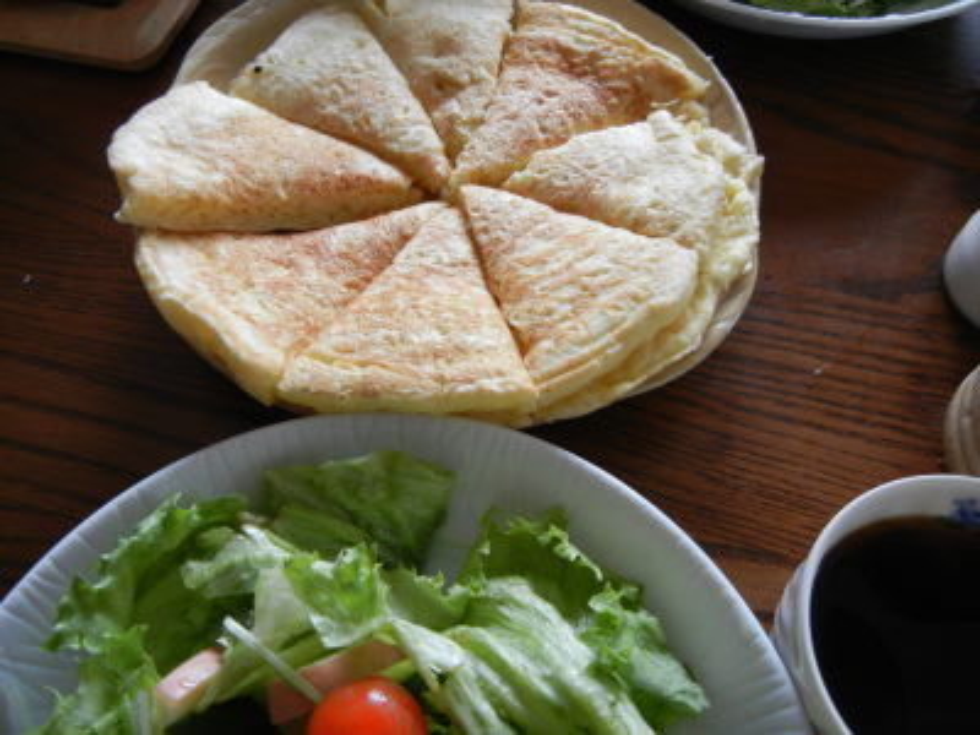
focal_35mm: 30
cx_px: 490
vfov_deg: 46.8
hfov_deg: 60.0
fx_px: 849
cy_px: 368
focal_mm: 5.4
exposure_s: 1/30
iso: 395
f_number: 3.5
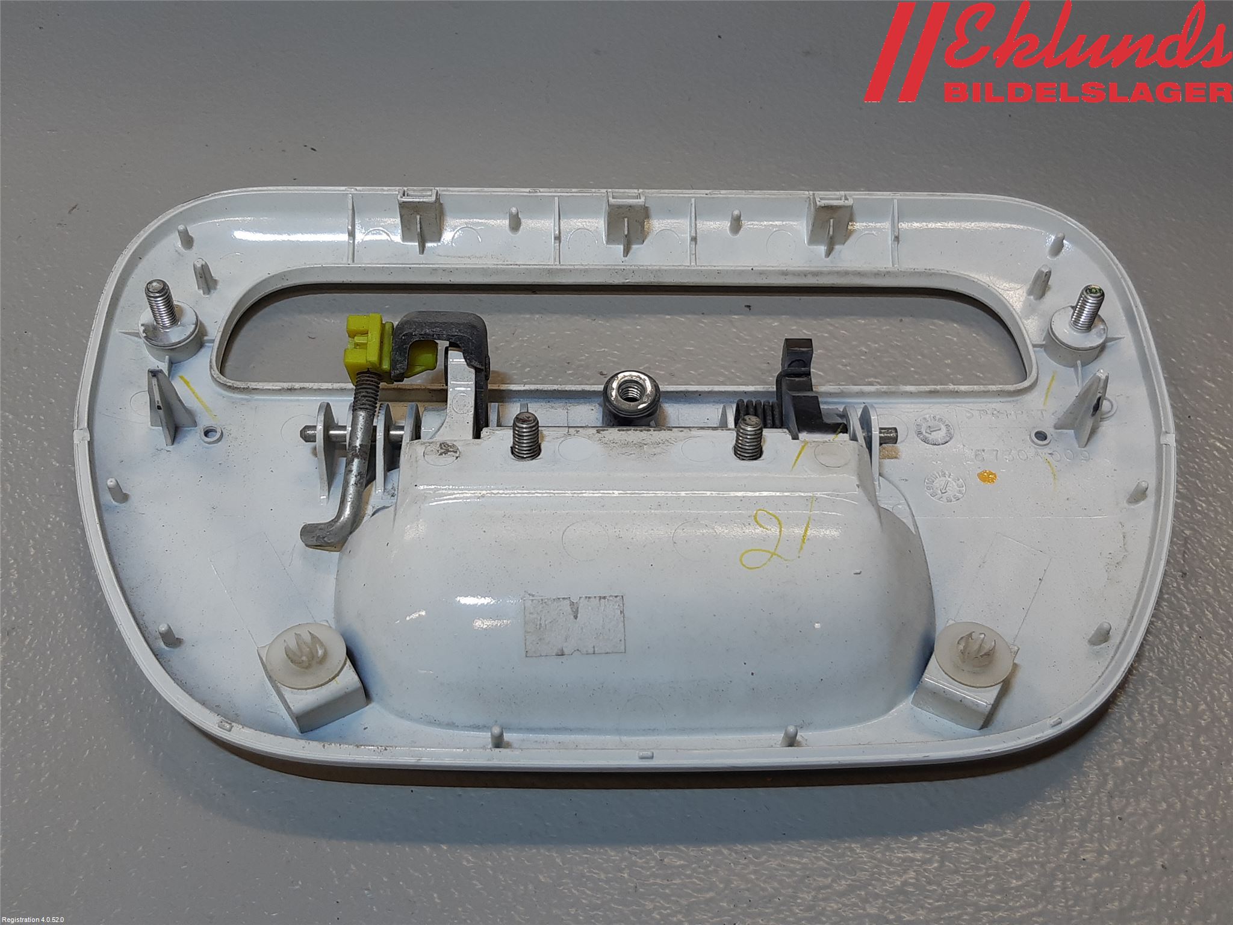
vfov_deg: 53.1
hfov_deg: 67.3
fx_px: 926
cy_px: 462
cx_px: 616
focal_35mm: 26
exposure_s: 1/103
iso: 40
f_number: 1.7
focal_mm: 3.93
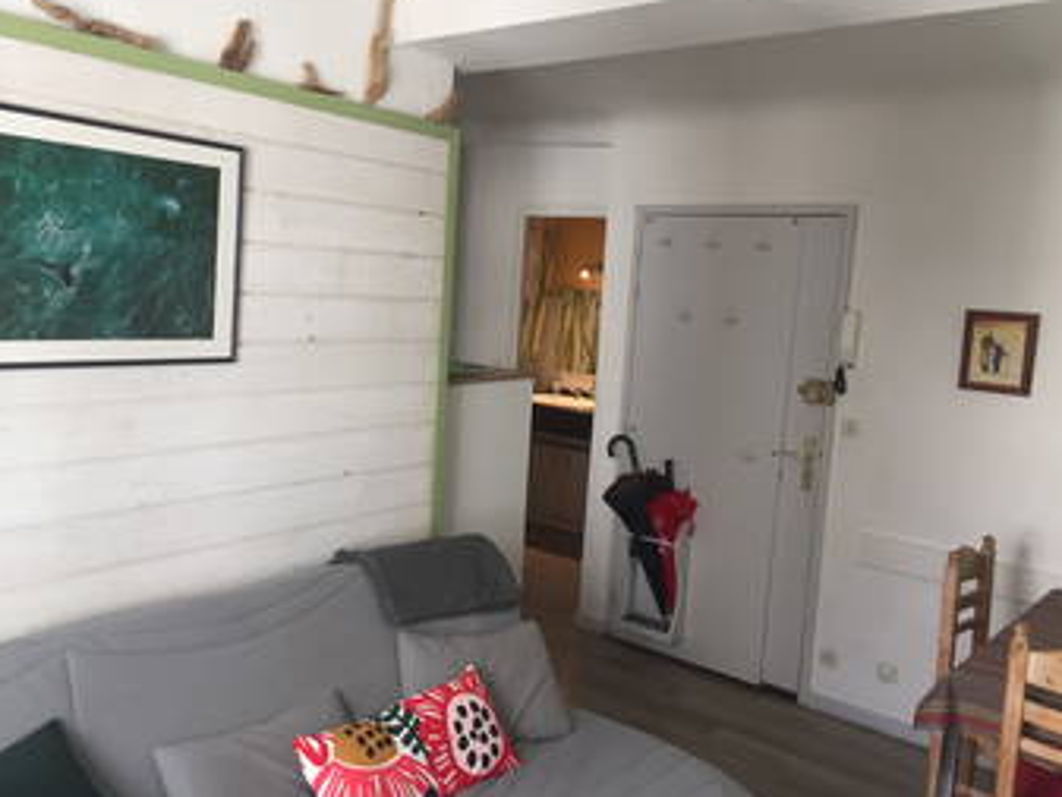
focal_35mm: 31
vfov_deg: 45.5
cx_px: 507
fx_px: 951
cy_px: 378
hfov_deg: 58.3
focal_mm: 4.15
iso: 32
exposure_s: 1/33
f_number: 2.2
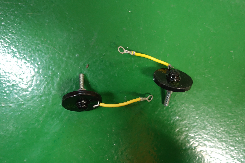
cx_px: 122
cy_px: 82
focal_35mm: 32
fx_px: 218
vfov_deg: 41.1
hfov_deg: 58.7
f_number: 2.8
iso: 800
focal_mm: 11.69
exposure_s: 1/15
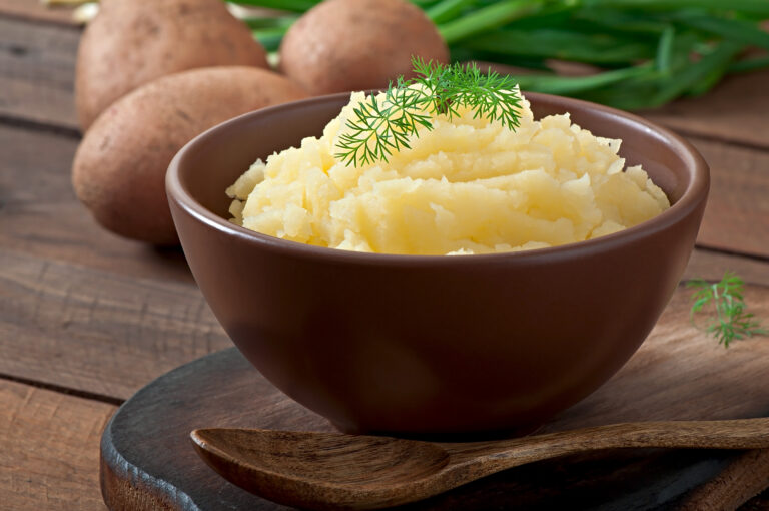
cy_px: 256
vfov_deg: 8.7
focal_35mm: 158
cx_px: 384
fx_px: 3360
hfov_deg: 13.1
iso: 100
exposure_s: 1/200
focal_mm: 105
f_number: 13
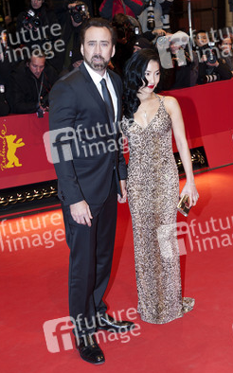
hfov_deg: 22.7
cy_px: 188
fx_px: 580
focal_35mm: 57
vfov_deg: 35.7
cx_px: 120
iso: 800
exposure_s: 1/125
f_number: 5
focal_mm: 55
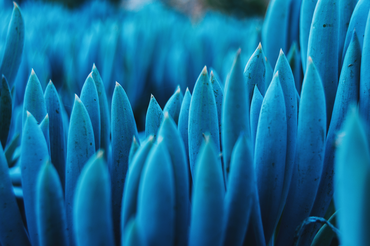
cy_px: 123
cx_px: 185
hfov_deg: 38.9
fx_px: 524
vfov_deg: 26.5
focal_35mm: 51
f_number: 4.5
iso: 200
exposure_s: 1/100
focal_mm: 34
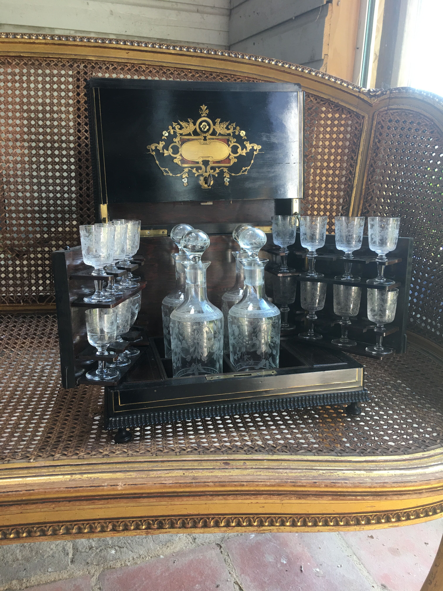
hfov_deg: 48.2
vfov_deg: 61.7
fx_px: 495
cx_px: 222
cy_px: 296
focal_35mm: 29
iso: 25
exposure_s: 1/33
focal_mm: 4.15
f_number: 2.2
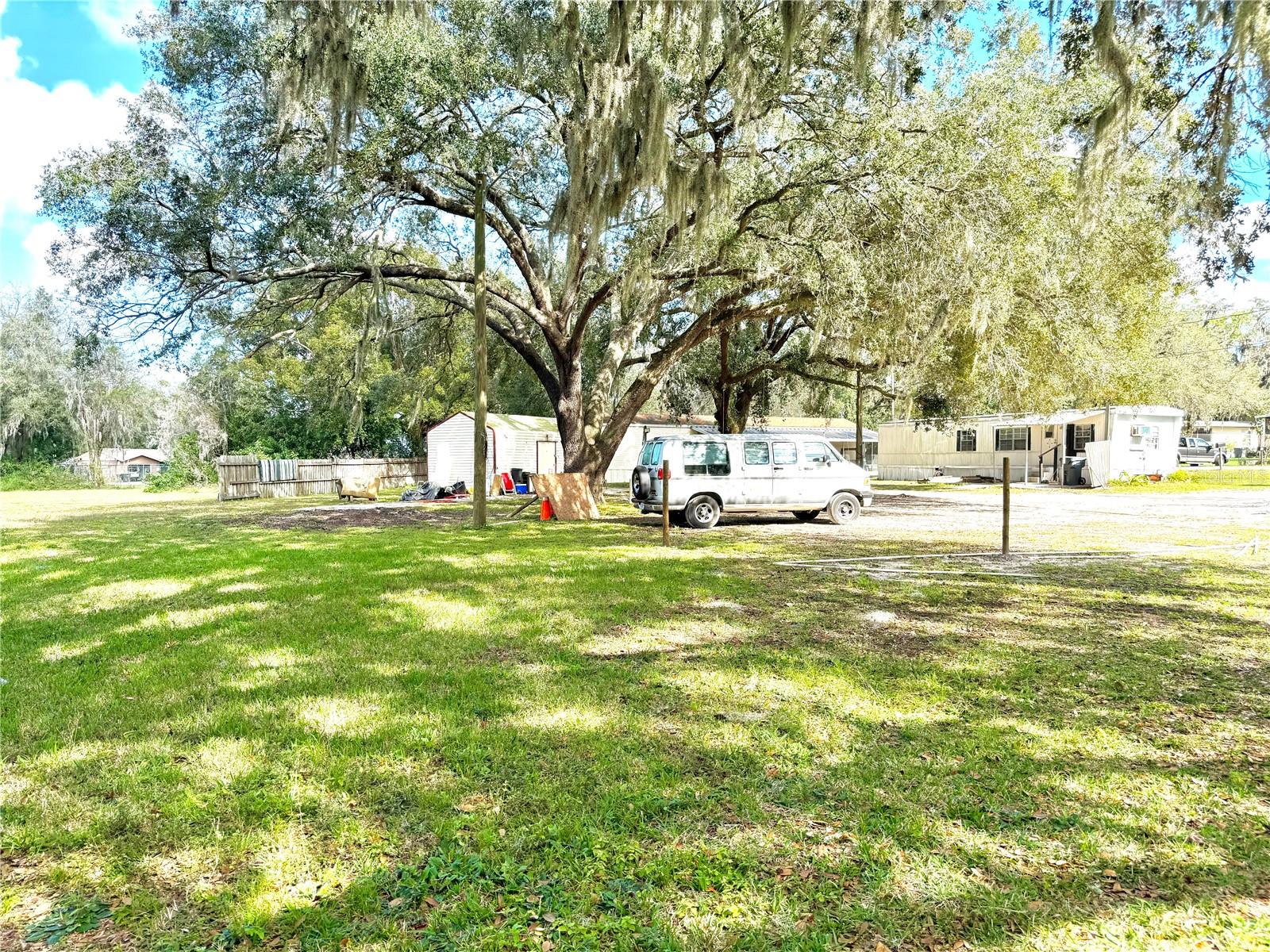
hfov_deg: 71.6
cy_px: 476
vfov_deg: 56.8
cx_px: 635
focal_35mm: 24
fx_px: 881
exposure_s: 1/952
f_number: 1.78
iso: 80
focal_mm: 6.86
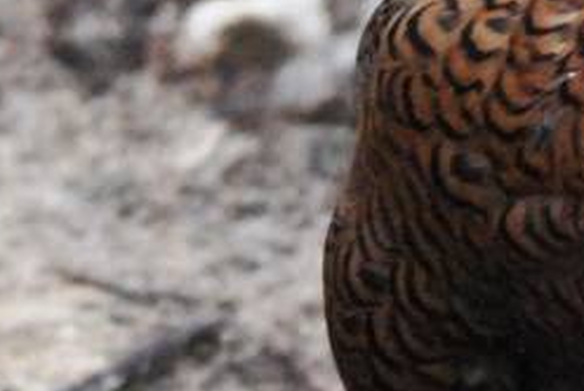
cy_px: 34
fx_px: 23566
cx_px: -210
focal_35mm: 1451
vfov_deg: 1.0
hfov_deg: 1.4
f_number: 5
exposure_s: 1/1600
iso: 1600
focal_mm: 150
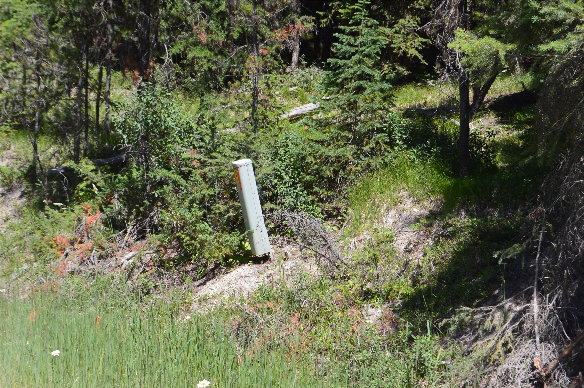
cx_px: 292
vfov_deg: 16.5
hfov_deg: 24.6
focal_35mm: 82
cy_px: 194
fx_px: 1337
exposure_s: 1/320
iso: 400
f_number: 10
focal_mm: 55
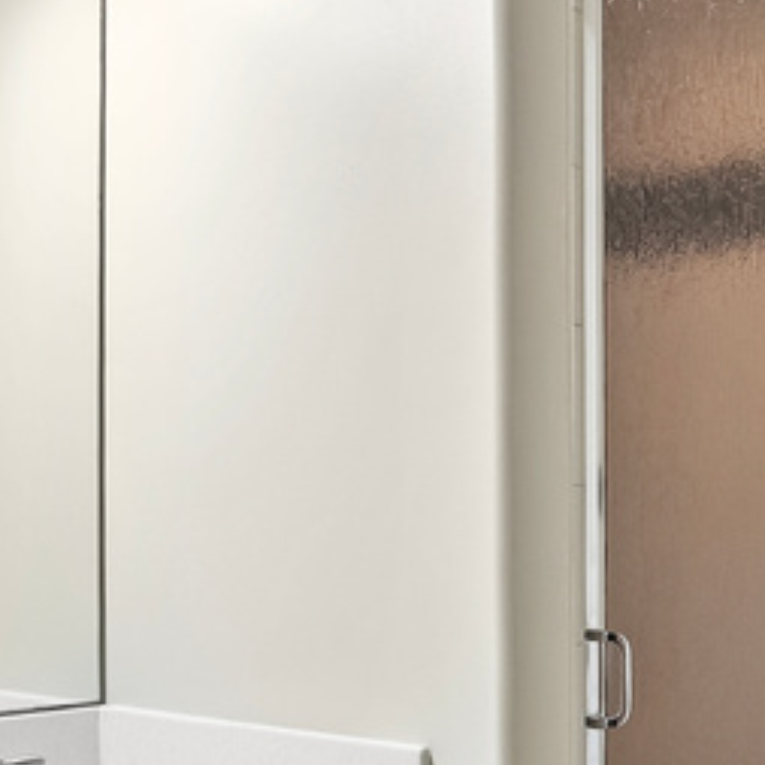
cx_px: 626
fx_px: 1250
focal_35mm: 50
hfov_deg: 32.9
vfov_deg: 33.5
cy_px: 553
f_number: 2.2
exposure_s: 1/120
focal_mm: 2.22
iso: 200
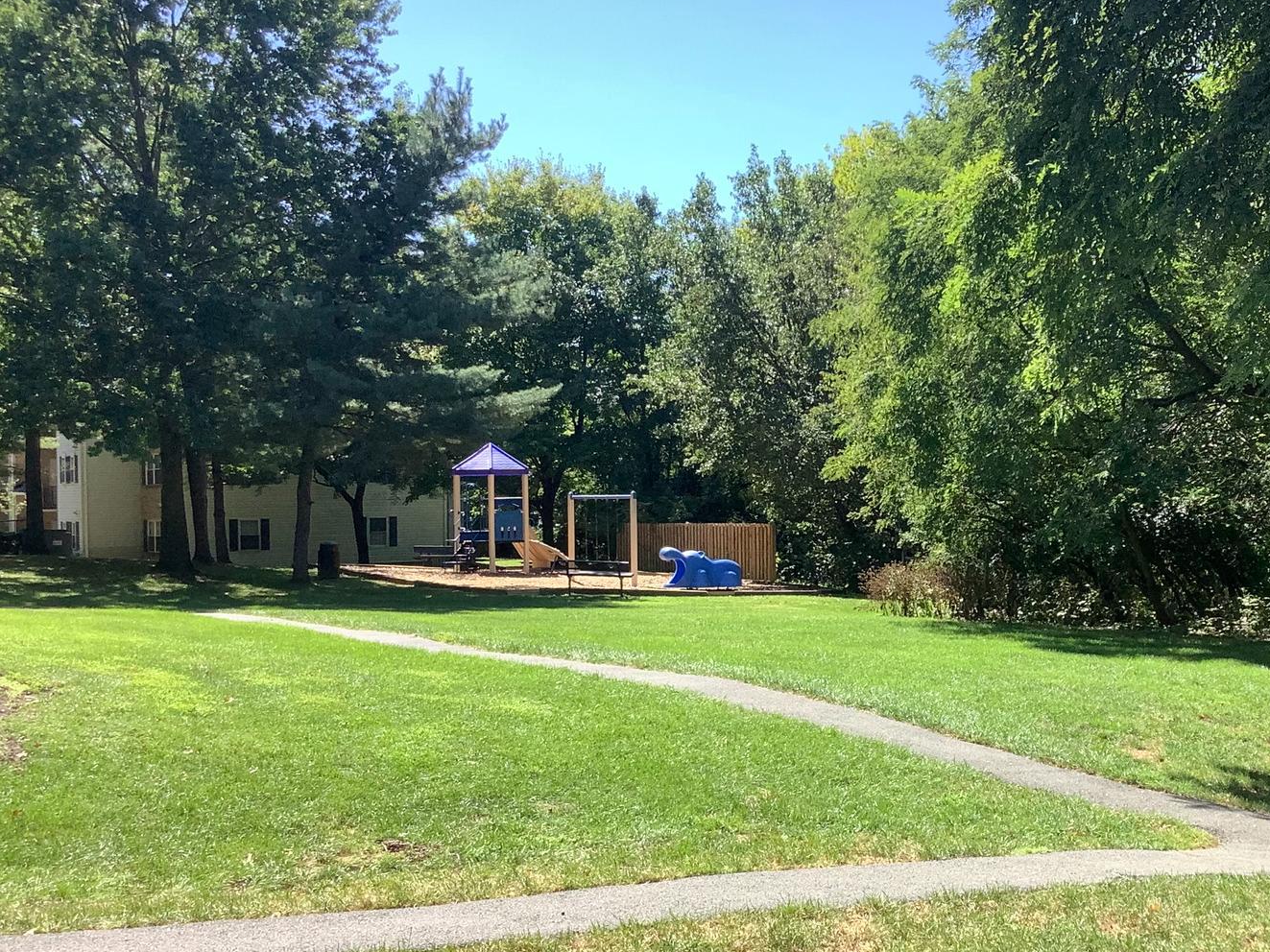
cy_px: 507
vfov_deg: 30.3
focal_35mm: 48
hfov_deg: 39.0
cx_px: 890
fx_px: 1761
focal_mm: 3.3
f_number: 2.4
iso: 25
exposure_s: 1/574
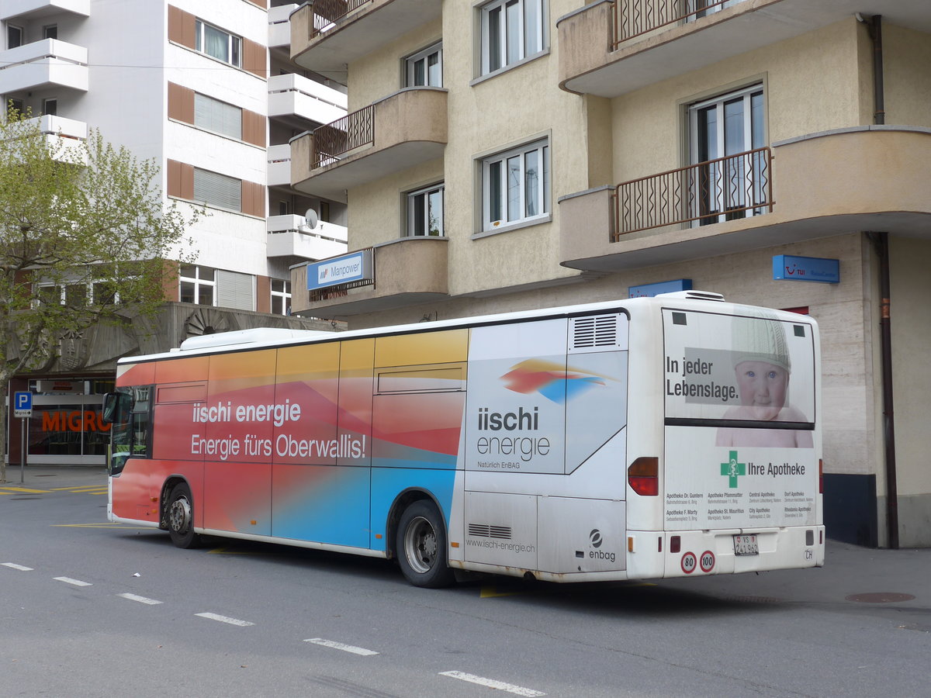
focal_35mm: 49
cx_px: 466
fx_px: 1318
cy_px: 349
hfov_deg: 38.9
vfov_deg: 29.7
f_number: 3.2
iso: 80
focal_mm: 10.1
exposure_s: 1/320
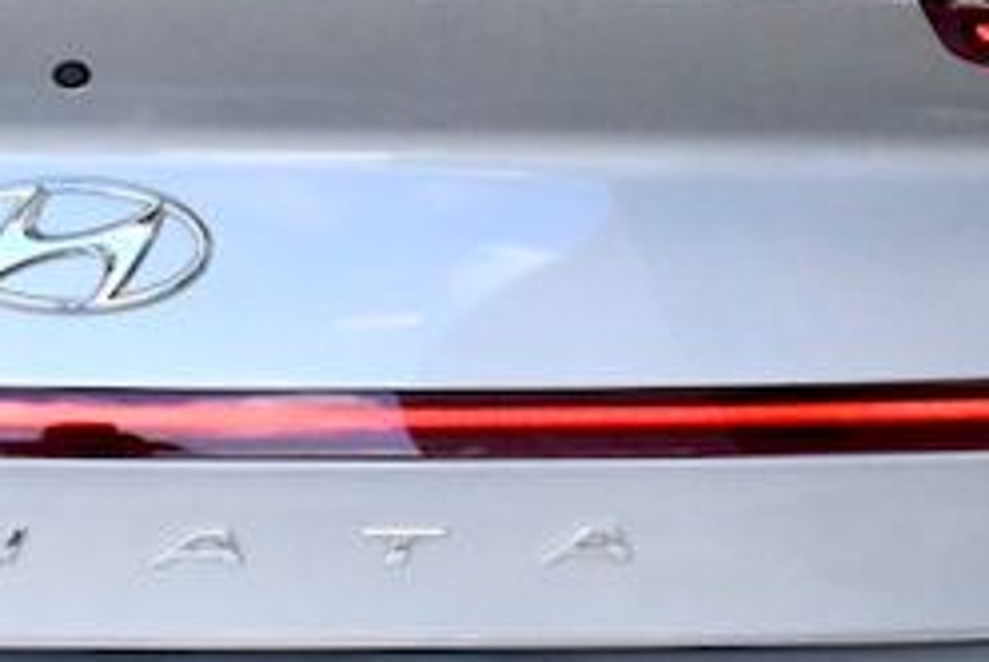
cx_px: 96
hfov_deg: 10.3
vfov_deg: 7.0
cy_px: 225
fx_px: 5446
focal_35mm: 198
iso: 2500
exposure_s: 1/500
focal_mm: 32
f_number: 11
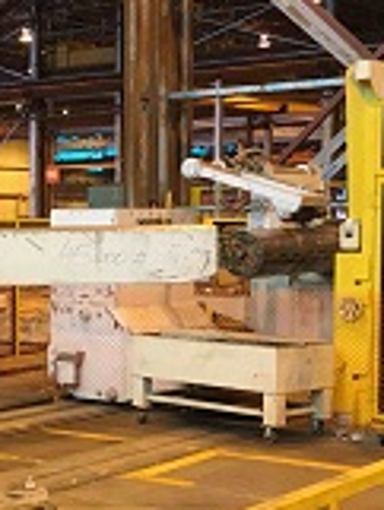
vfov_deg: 23.2
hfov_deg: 16.7
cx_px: -102
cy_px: 304
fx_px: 1241
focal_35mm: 84
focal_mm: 4.15
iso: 160
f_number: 2.2
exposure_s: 1/30
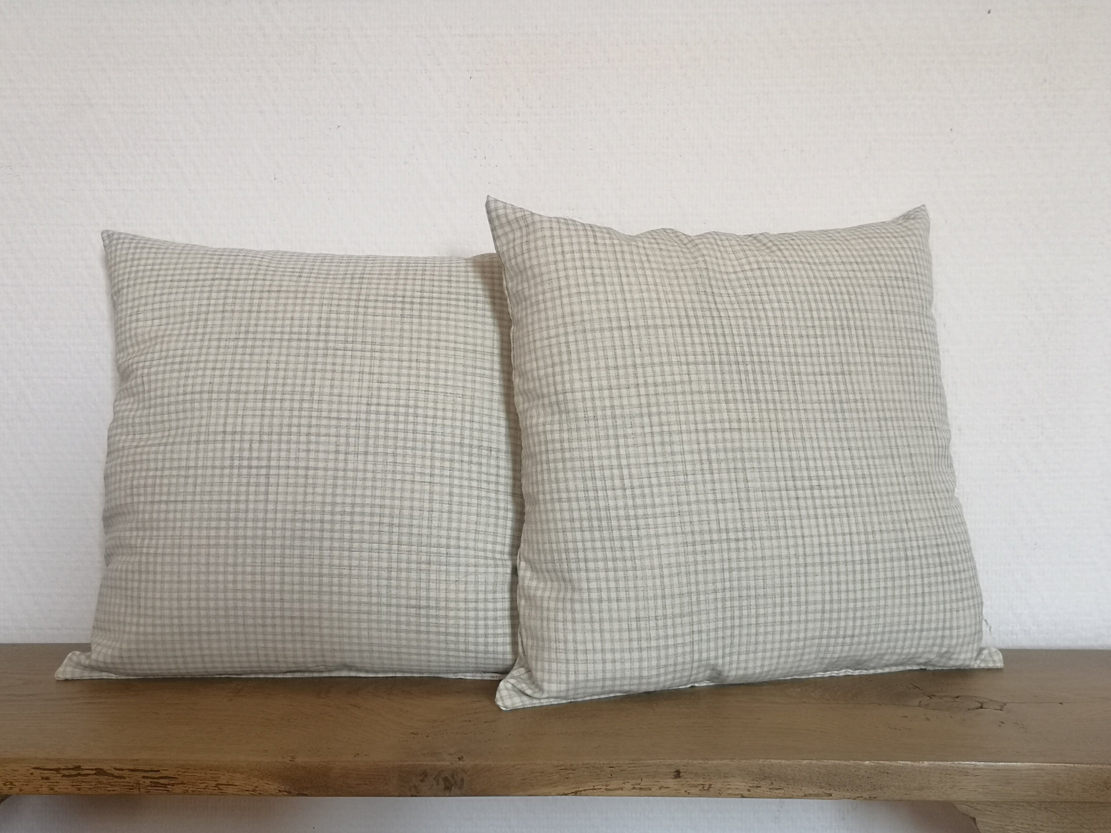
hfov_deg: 54.0
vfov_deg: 41.8
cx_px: 556
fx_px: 1091
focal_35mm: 34
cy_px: 416
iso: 125
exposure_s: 1/60
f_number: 1.8
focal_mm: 5.58
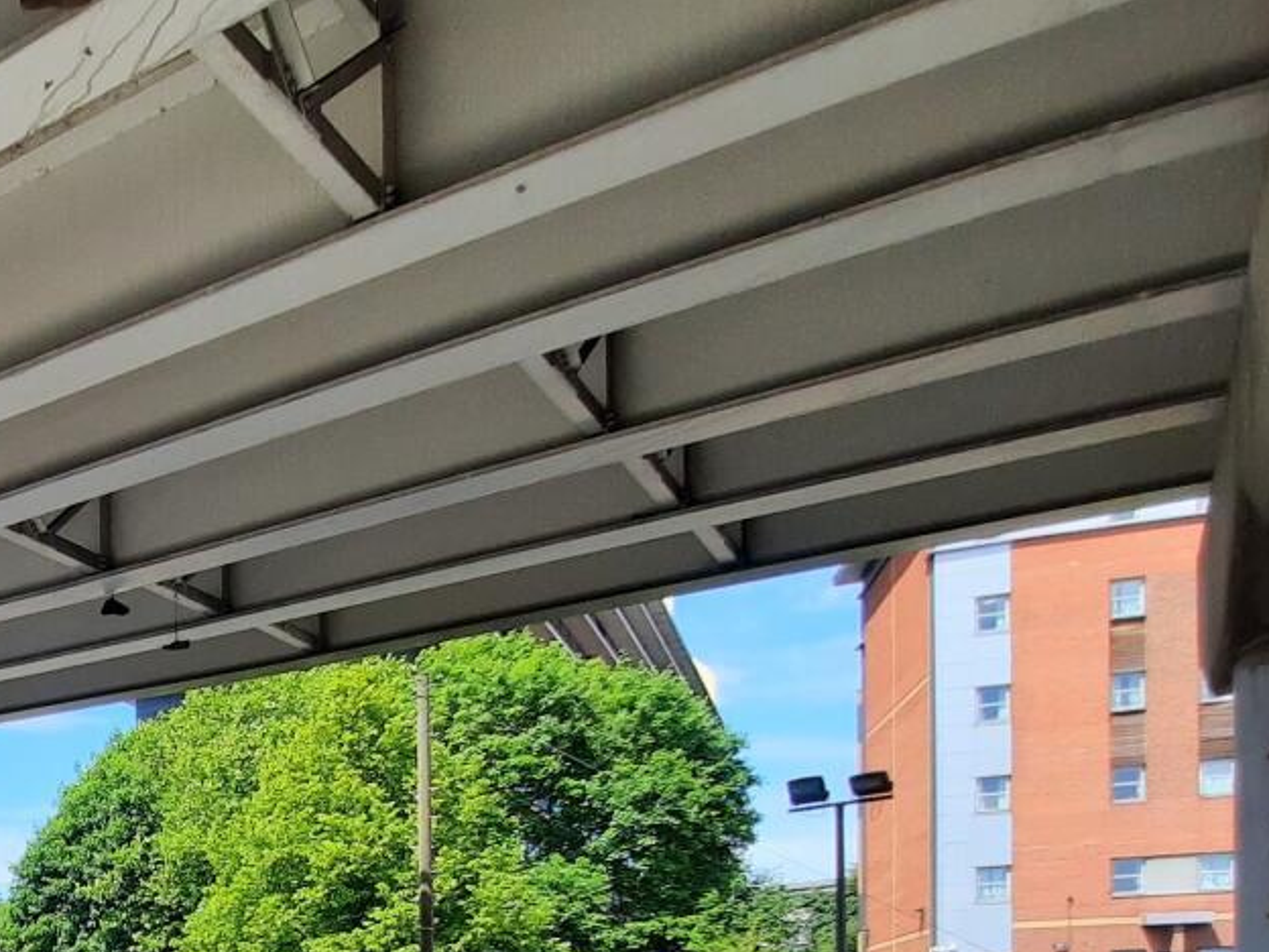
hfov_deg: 39.9
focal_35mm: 35
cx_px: -203
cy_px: 1117
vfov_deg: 33.7
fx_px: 1283
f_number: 2.2
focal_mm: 1.74
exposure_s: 1/703
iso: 40
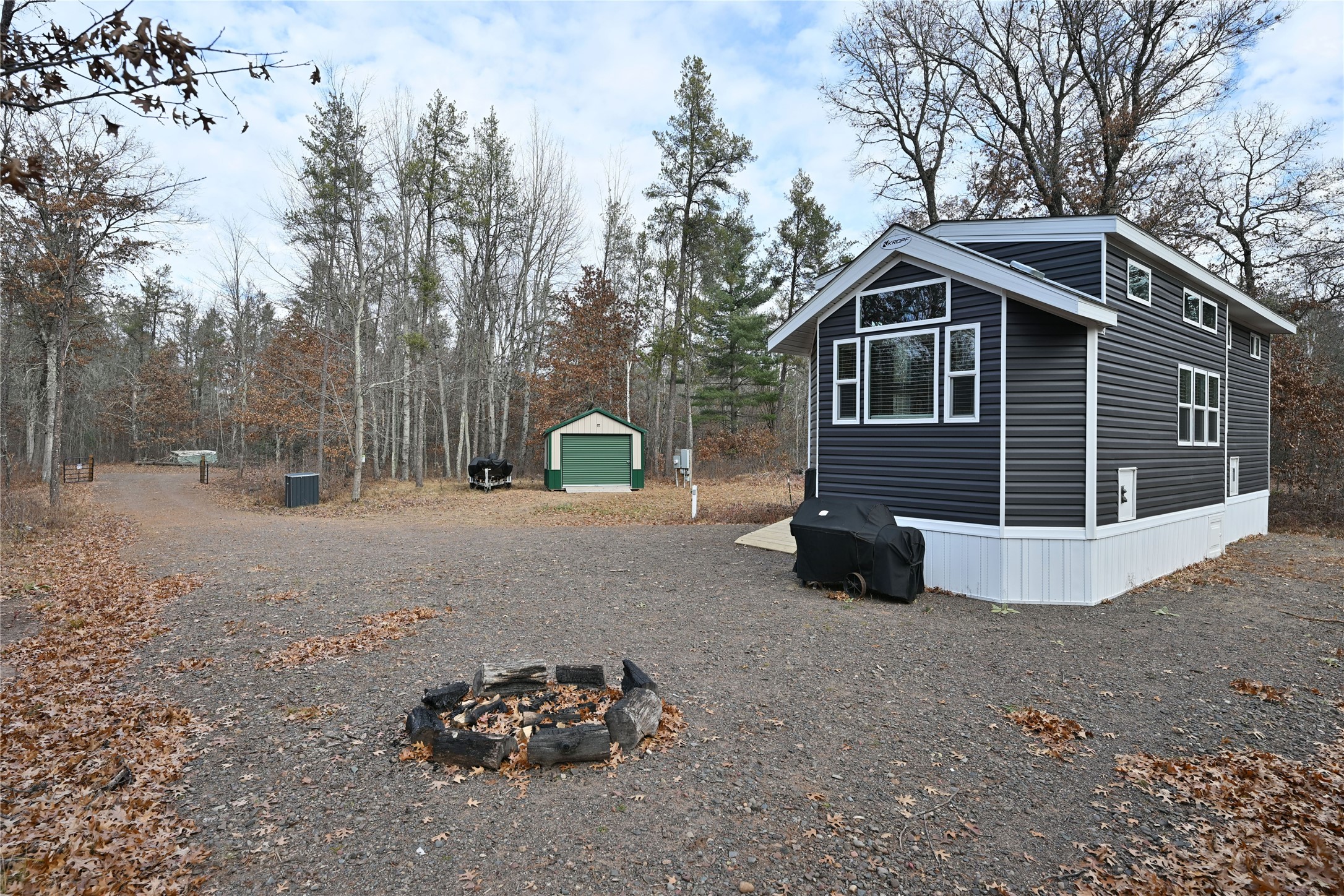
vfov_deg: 65.9
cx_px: 672
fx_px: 691
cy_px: 448
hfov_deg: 88.4
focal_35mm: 18
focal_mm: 18.5
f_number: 5.6
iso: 200
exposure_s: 1/250
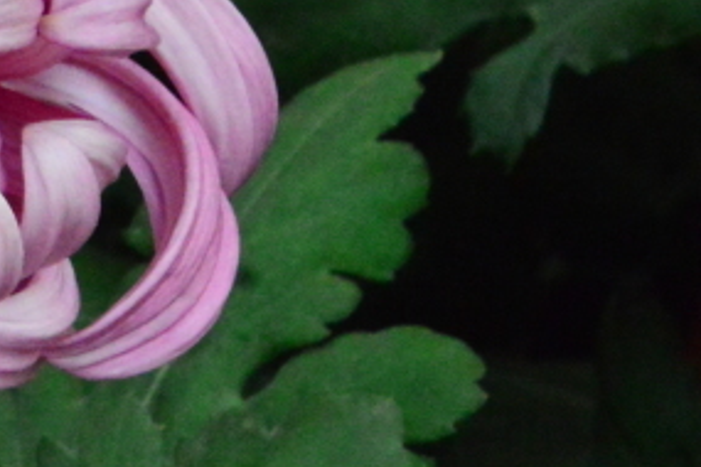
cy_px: 117
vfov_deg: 2.6
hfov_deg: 3.8
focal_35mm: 539
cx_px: -430
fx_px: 10495
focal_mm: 100
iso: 6400
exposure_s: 1/250
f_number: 20
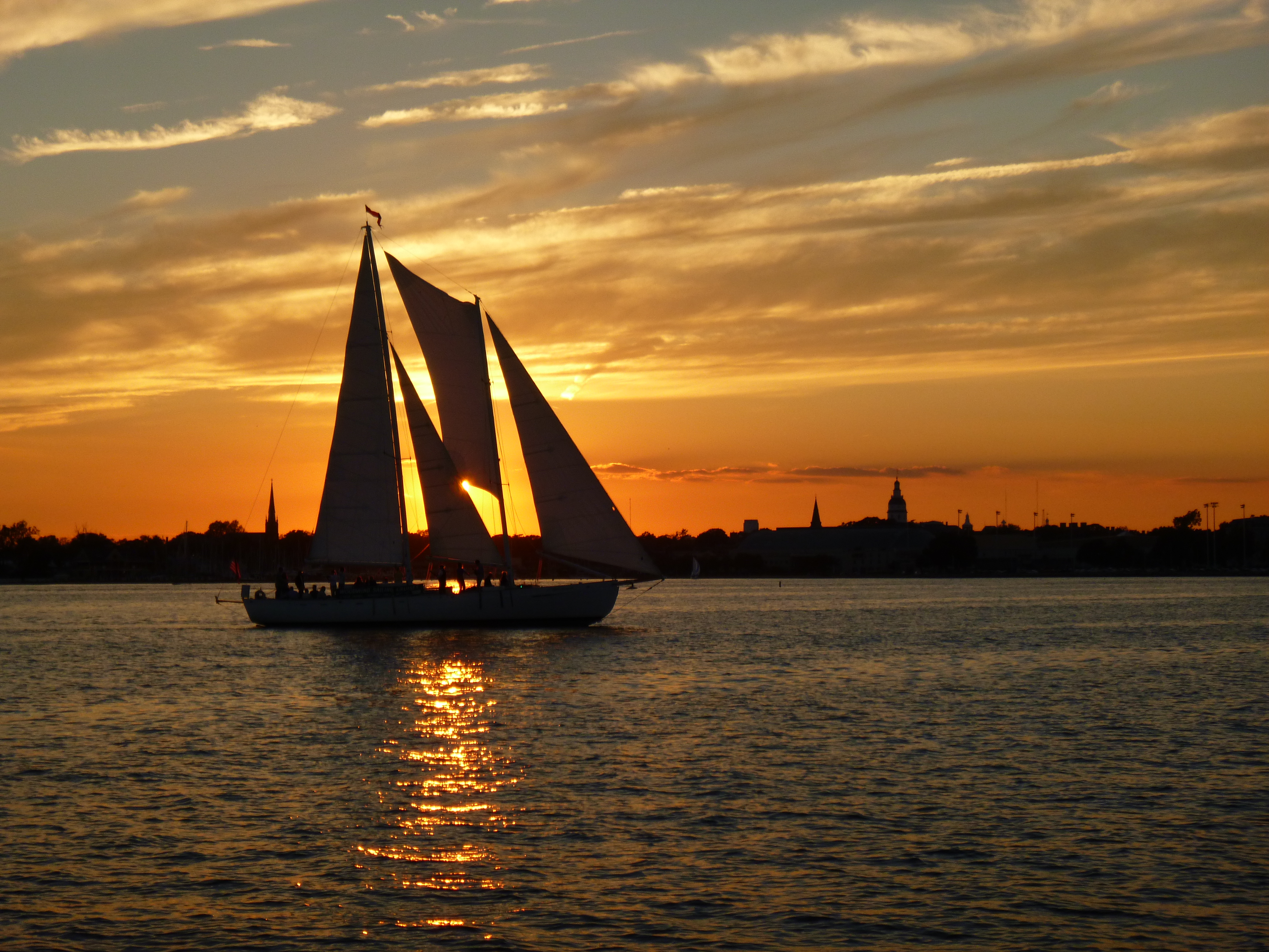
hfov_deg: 21.1
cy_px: 476
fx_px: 3409
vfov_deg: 15.9
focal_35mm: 93
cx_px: 634
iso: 100
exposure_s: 1/320
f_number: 5.7
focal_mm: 16.7
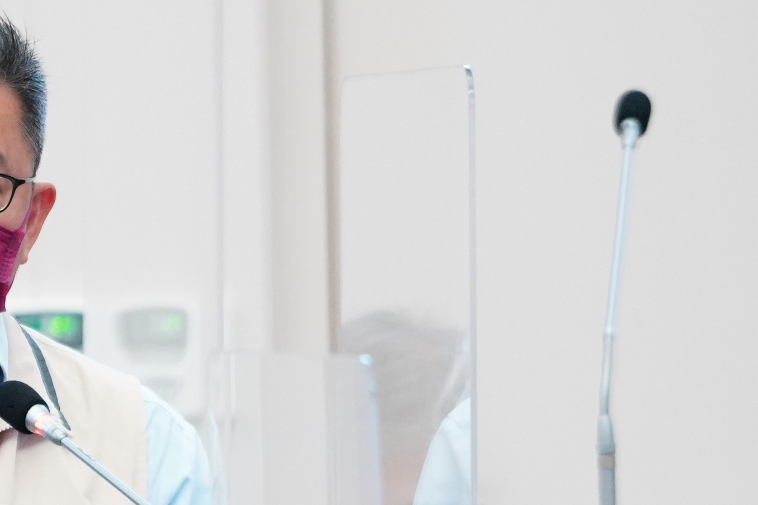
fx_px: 17831
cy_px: 532
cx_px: -88
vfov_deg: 1.6
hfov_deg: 2.4
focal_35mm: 847
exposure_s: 1/125
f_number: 4
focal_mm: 192
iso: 3200
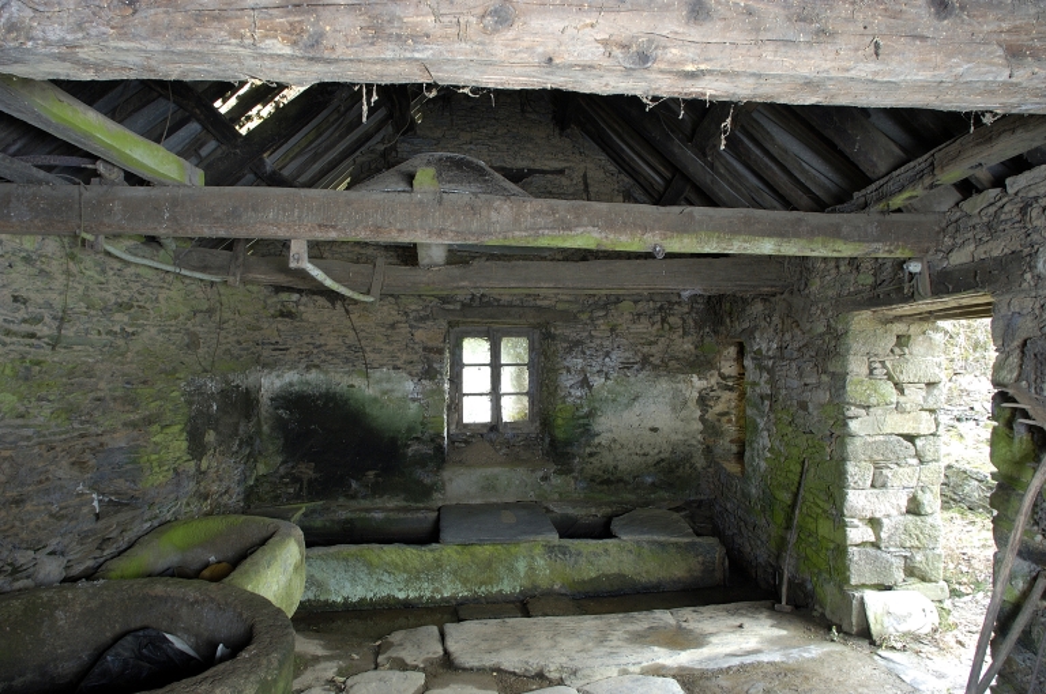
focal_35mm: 21
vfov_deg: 59.4
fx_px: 609
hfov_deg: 81.3
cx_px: 523
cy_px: 347
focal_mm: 14
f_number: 8
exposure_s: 1/5
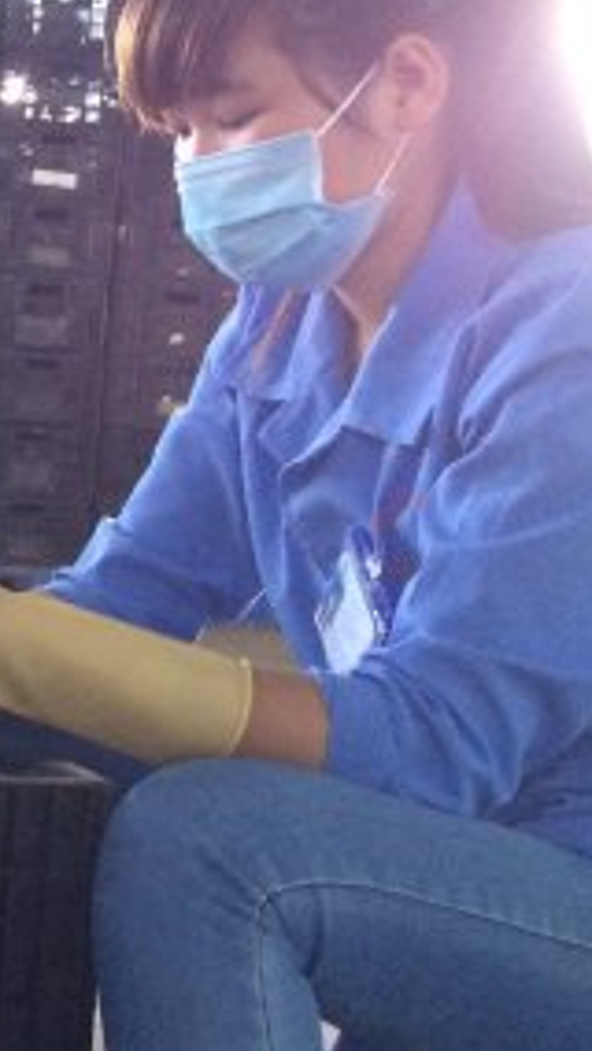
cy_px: 496
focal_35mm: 74
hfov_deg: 14.1
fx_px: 2063
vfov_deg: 28.6
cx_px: -531
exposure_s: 1/33
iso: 320
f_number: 2.2
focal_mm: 4.15
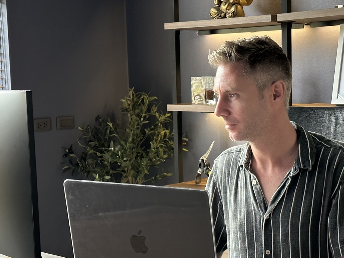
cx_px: 196
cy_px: 146
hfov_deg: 25.0
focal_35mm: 78
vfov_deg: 18.9
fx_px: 775
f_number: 1.78
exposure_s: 1/59
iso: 250
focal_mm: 6.86
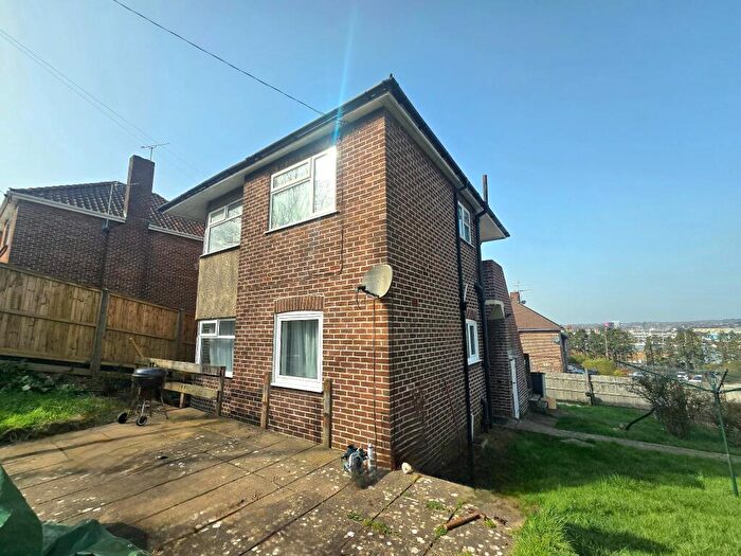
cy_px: 278
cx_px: 370
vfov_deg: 89.9
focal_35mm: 13
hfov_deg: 106.2
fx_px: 278
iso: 50
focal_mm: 2.2
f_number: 2.2
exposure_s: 1/2500
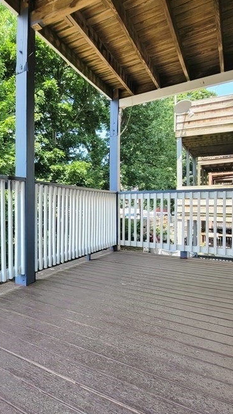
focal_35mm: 22
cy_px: 229
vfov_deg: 80.9
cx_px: 3
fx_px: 241
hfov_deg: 44.3
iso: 40
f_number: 2.2
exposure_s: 1/312
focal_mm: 1.74
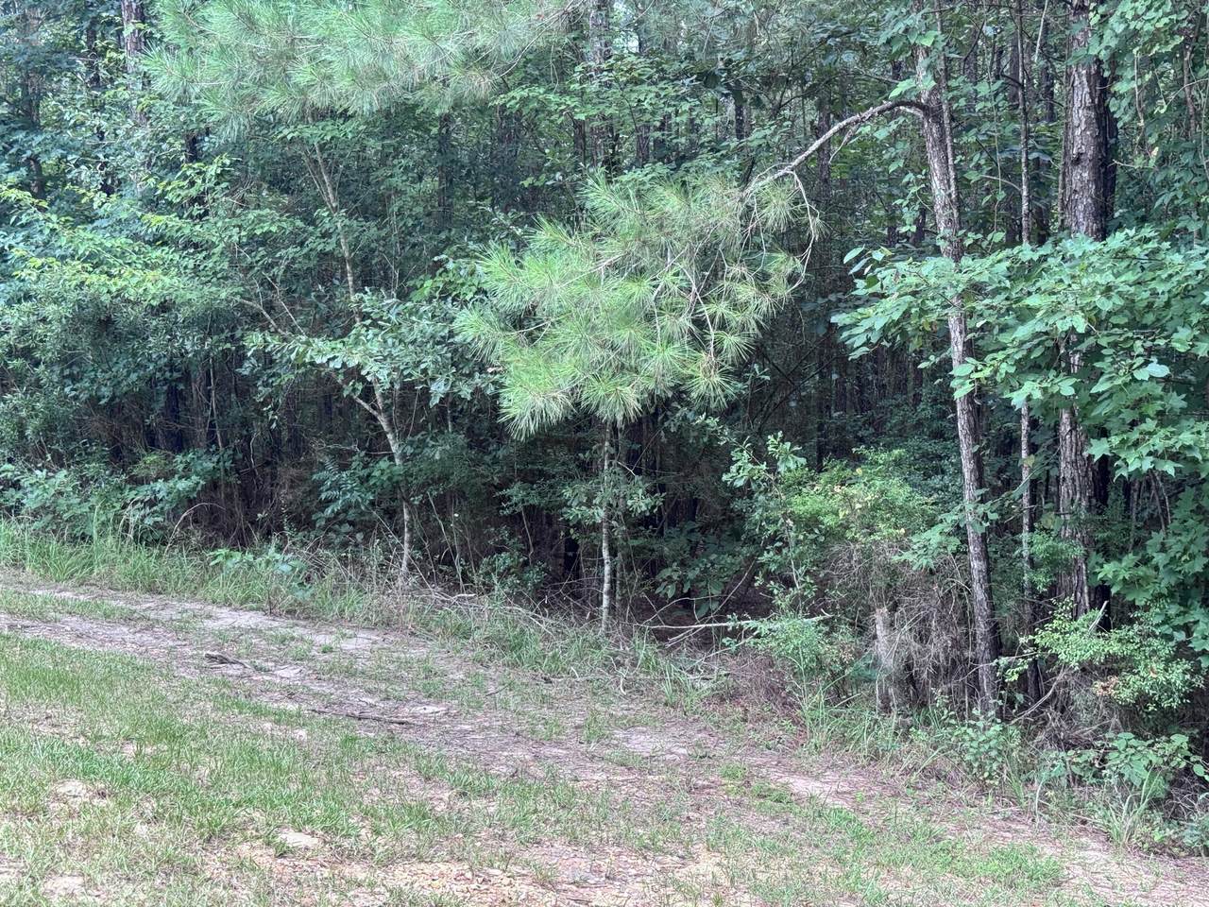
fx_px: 1676
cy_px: 454
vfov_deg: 30.3
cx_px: 604
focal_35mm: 48
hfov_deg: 39.7
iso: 64
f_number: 1.78
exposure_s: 1/385
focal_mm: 6.76
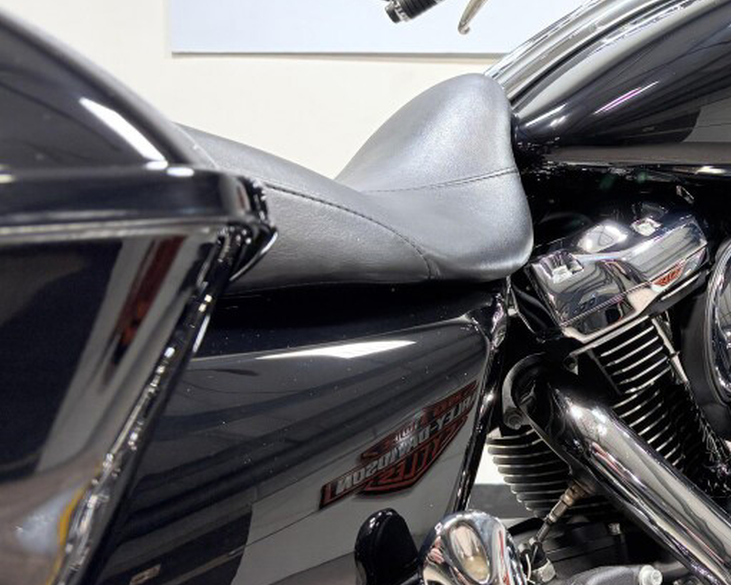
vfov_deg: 28.5
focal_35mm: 53
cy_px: 225
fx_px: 1147
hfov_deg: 33.0
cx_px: 695
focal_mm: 5.96
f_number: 1.6
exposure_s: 1/120
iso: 64
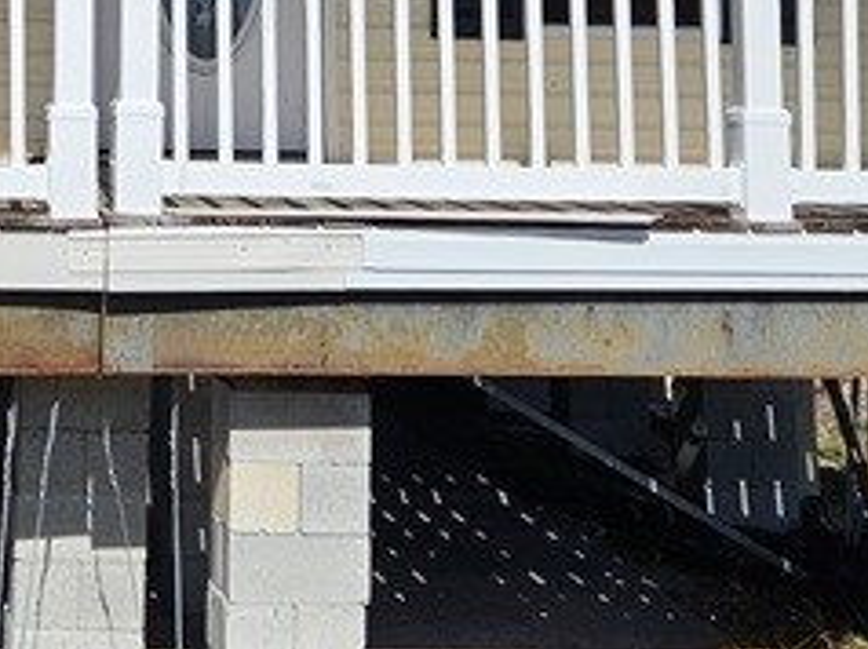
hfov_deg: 19.5
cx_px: 77
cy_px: -164
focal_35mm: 99
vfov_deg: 14.4
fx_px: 2480
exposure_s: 1/4679
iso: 25
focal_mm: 5.4
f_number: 1.8
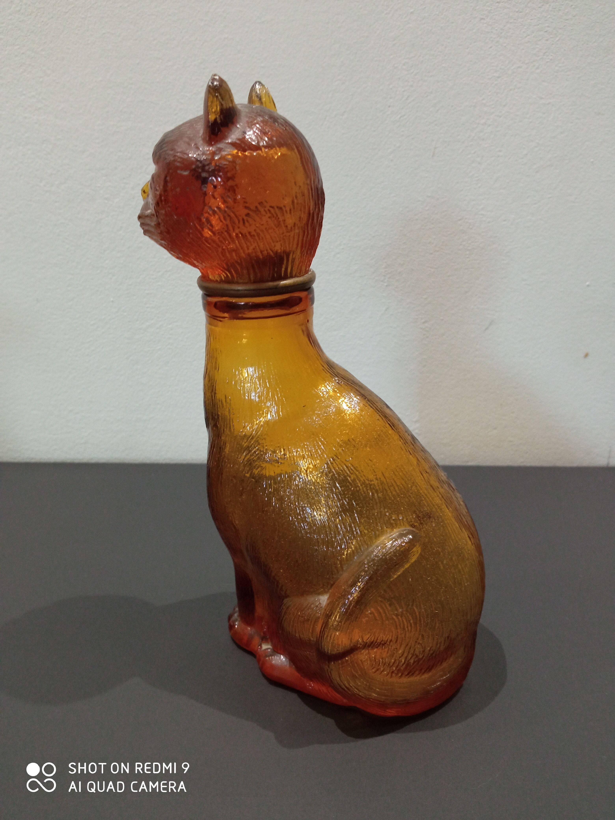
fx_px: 640
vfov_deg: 65.3
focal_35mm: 27
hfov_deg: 51.4
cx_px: 308
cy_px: 410
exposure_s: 1/25
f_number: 2.2
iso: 671
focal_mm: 3.79
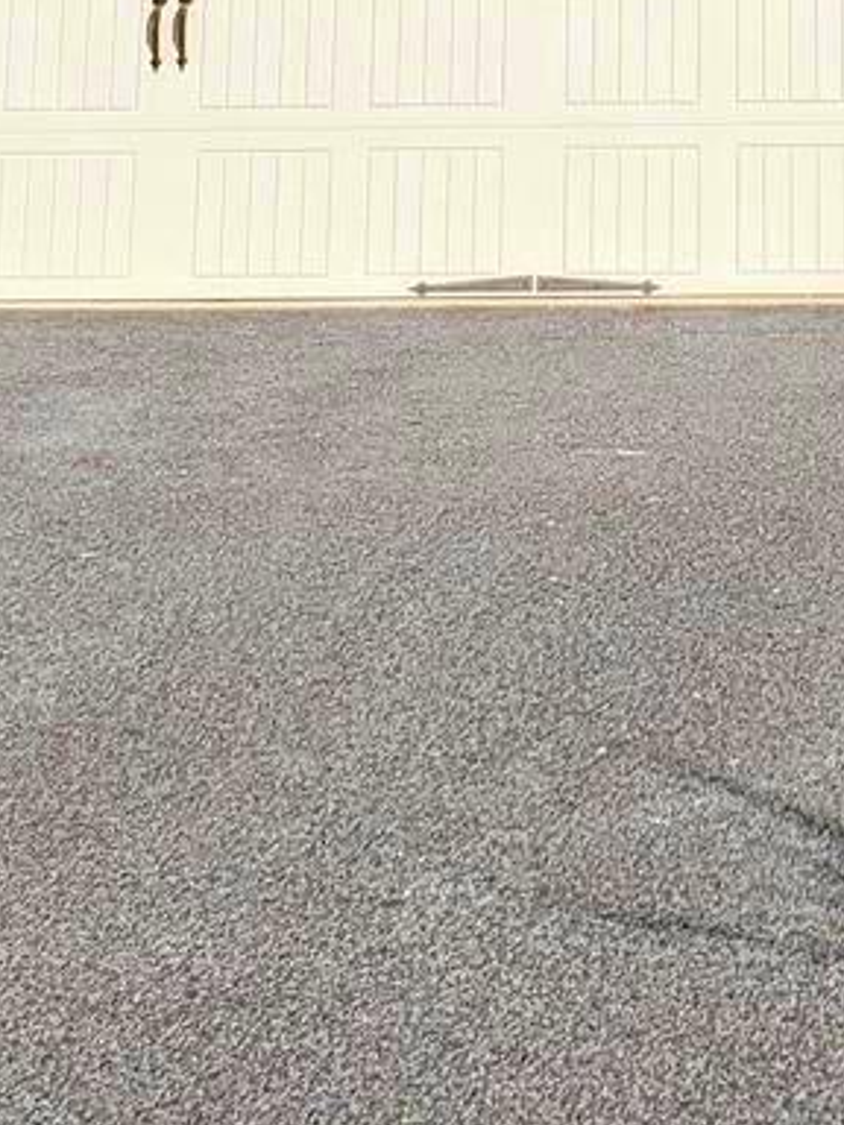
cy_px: -779
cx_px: 774
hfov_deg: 14.1
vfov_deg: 16.4
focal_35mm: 104
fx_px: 3381
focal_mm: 4.3
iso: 50
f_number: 2.4
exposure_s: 1/2593
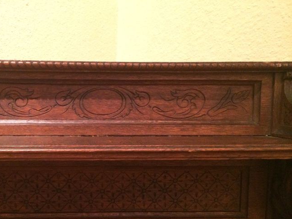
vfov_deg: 34.2
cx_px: 90
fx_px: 354
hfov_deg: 43.9
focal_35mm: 42
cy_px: 137
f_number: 2.2
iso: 320
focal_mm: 4.12
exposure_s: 1/24
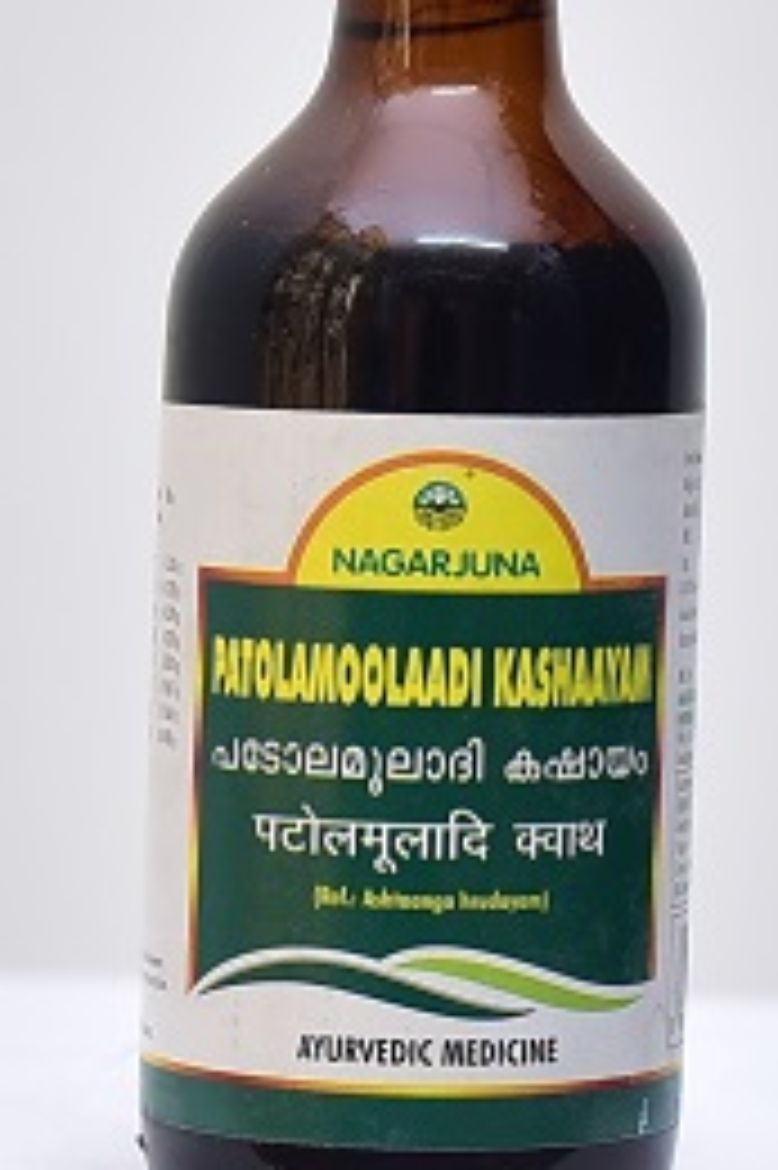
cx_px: 463
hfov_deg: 15.3
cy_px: 644
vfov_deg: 22.9
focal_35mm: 89
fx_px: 2889
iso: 1250
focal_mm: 44
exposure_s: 1/100
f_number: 4
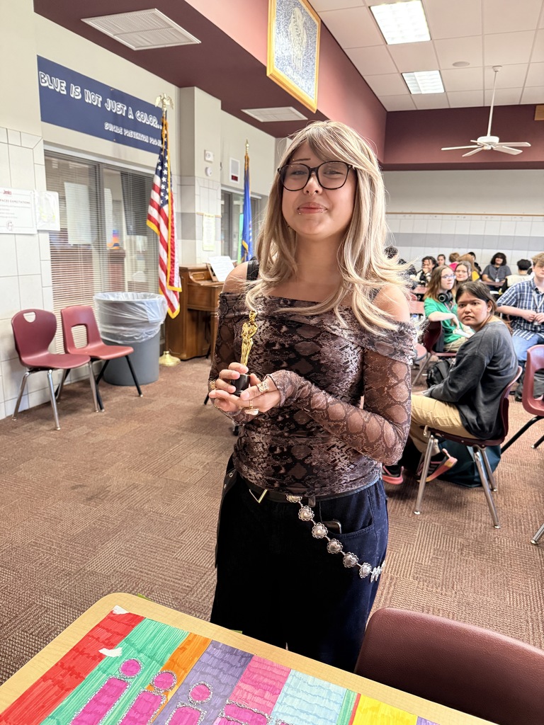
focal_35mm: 24
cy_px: 362
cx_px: 272
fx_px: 503
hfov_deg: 56.8
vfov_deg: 71.6
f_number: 1.78
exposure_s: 1/60
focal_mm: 6.76
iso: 500
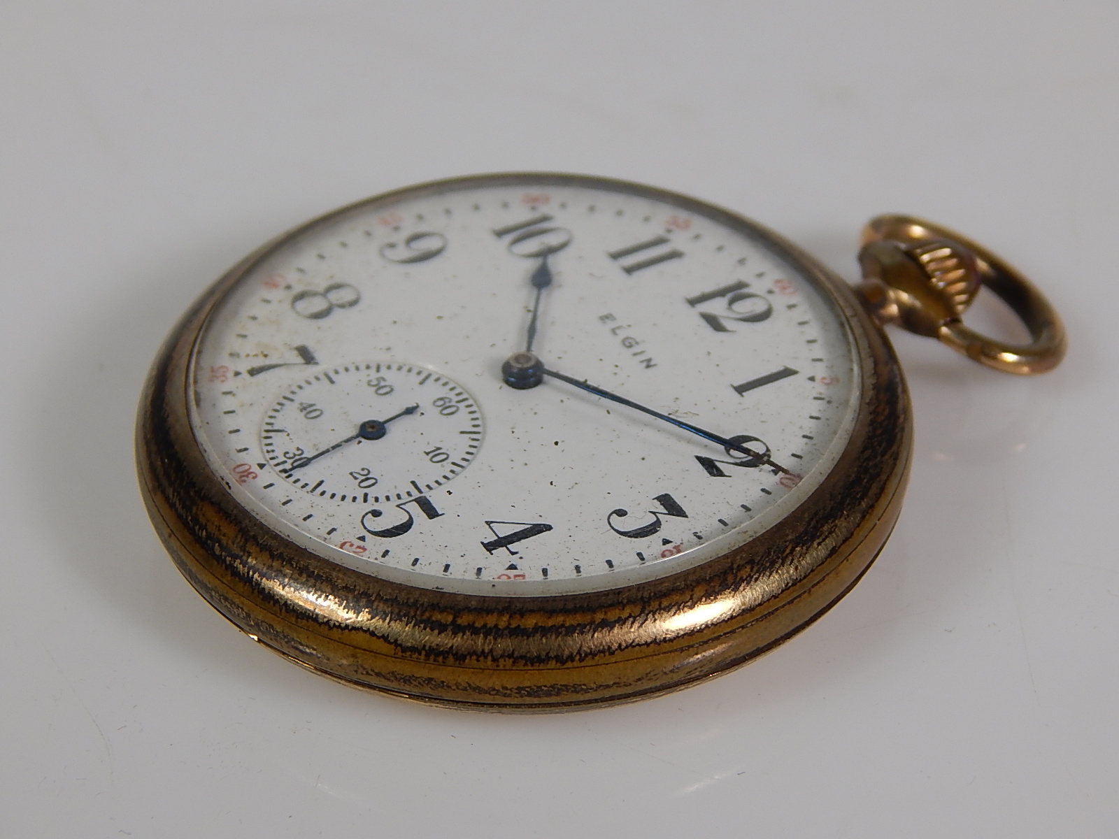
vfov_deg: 14.2
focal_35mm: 104
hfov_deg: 18.9
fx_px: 3362
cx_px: 560
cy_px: 420
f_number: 4.5
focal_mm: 18.7
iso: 125
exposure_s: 1/50
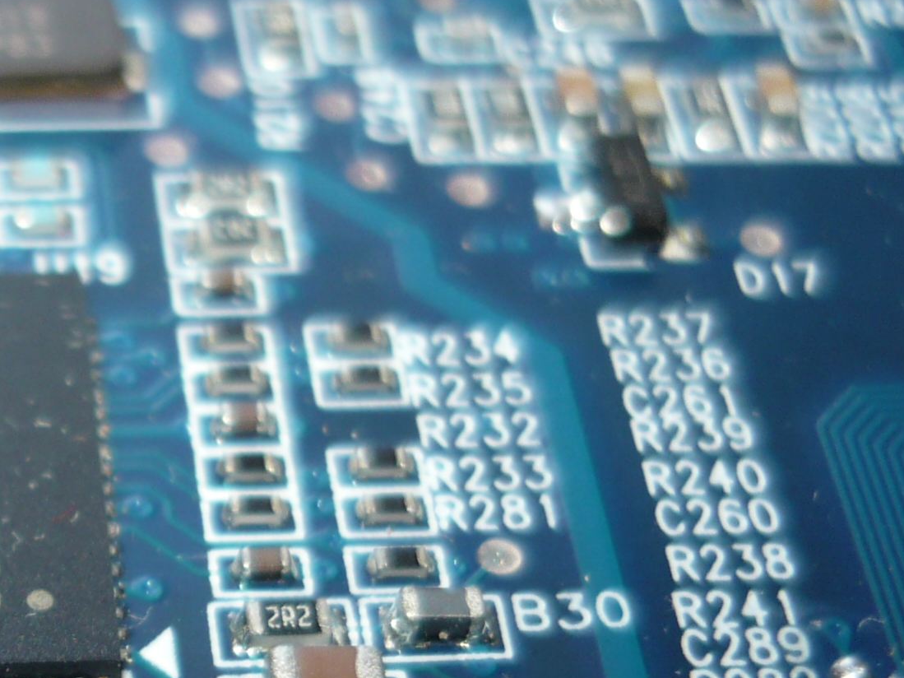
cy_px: 518
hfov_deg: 19.2
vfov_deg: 15.0
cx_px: -93
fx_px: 2559
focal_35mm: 98
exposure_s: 1/30
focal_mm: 5.5
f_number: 2.8
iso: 100
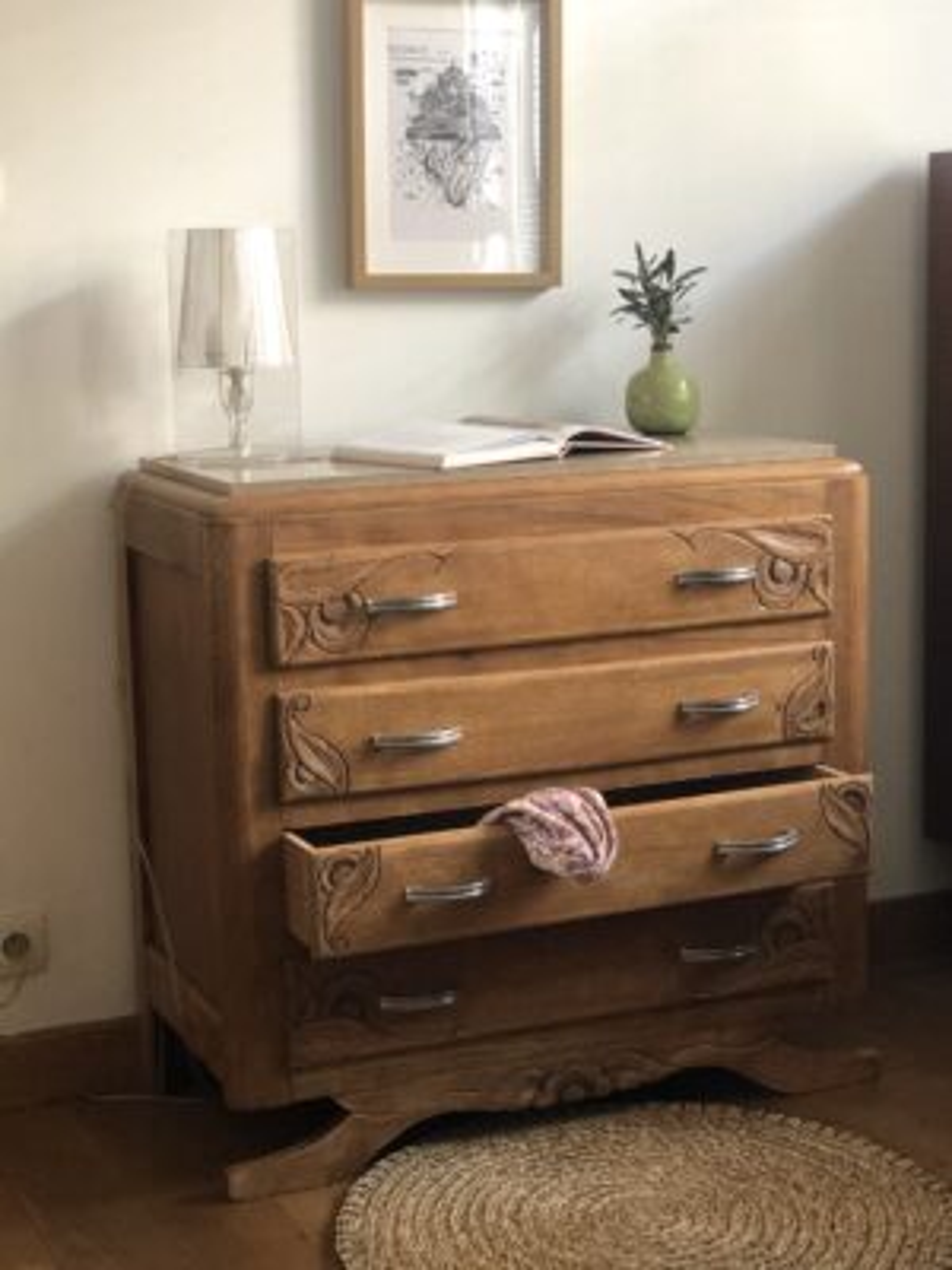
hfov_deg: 28.0
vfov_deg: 36.8
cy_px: 635
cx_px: 476
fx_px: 1907
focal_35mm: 52
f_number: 2.4
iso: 125
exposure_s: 1/30
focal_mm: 6
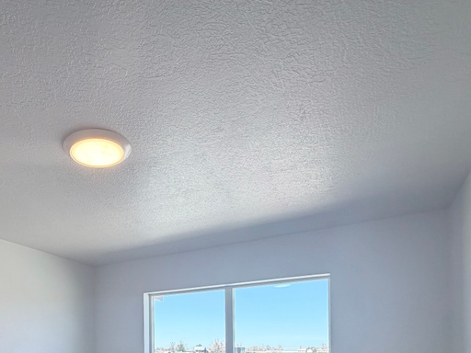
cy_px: 352
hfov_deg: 60.8
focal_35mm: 28
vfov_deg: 42.9
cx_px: 133
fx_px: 381
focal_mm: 2.22
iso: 50
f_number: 2.2
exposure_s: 1/148
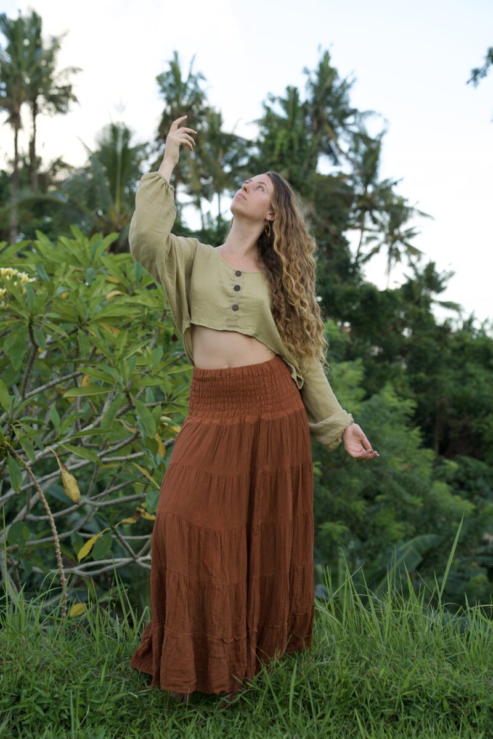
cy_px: 370
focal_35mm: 64
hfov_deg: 21.2
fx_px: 1315
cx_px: 246
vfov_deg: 31.4
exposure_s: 1/160
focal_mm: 64
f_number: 4
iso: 125
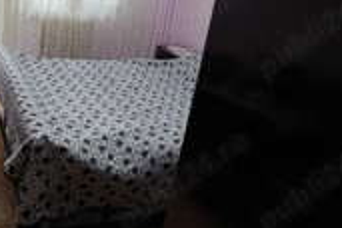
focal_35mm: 39
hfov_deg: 48.7
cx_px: 112
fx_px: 370
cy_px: 62
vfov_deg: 33.6
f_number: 2.2
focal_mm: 1.65
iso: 320
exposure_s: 1/33.3
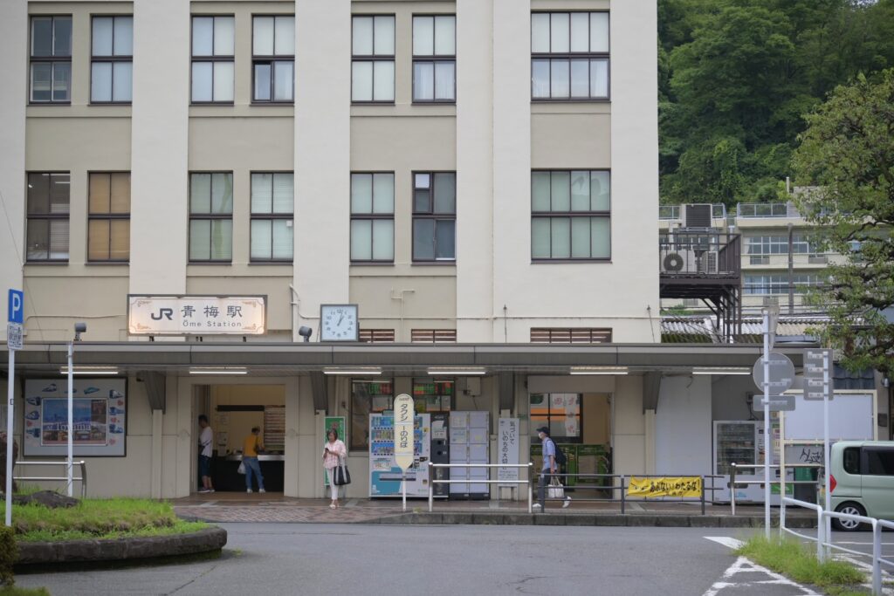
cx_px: 447
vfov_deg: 18.2
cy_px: 298
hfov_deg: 27.0
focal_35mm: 75
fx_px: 1863
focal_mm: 50
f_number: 4.5
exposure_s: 1/200
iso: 100
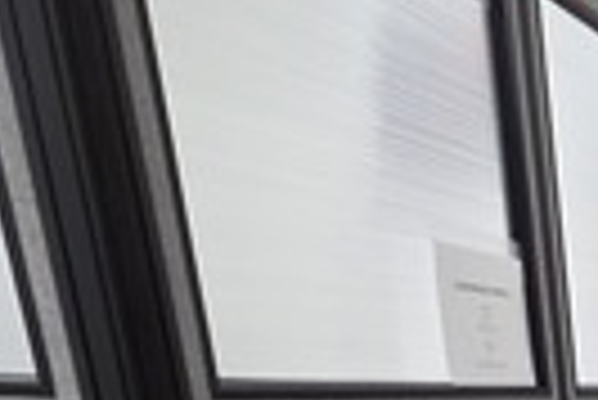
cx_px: 1066
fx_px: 1014
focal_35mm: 61
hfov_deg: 21.7
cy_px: 746
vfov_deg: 17.5
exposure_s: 1/120
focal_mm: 2.2
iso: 250
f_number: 2.2
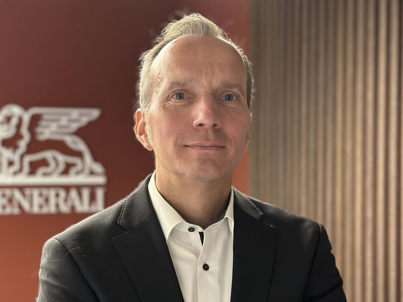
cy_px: 201
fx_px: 745
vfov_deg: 22.8
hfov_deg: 30.1
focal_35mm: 64
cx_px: 151
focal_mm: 6.86
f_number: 1.78
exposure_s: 1/35
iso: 640
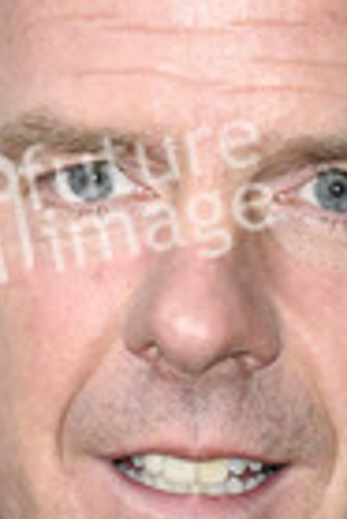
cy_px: 396
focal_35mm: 484
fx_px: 6980
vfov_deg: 4.3
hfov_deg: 2.8
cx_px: 192
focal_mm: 112
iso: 320
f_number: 4.5
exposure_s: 1/200
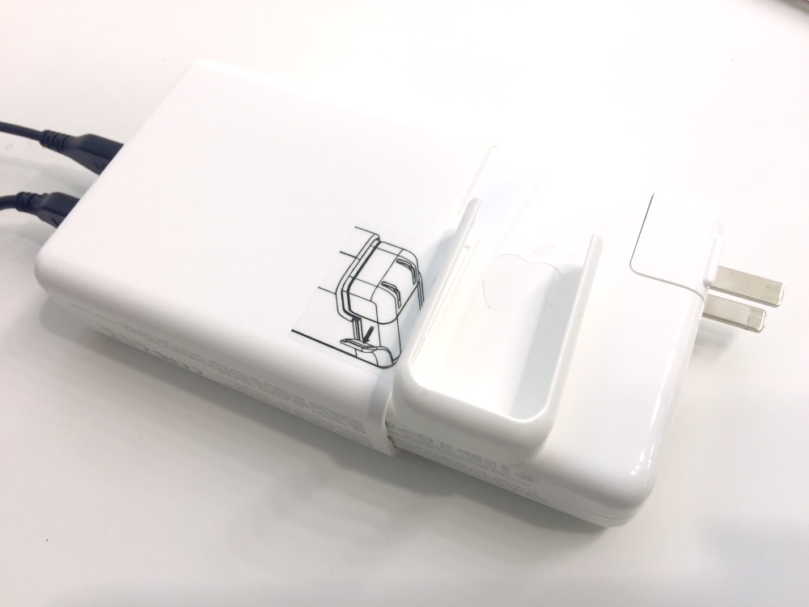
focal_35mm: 29
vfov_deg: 48.2
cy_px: 304
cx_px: 404
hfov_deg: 61.7
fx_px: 678
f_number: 2.2
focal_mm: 4.15
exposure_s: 1/100
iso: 40
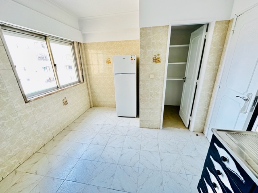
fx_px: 104
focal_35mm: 14
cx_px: 129
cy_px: 96
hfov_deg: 102.1
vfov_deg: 85.7
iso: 250
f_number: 2.2
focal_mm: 2.22
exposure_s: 1/99
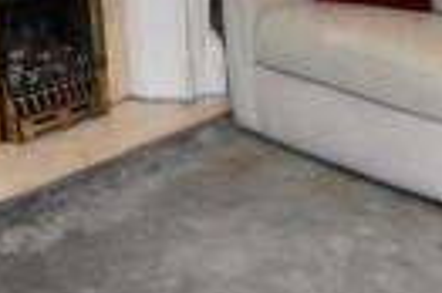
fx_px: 920
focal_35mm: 75
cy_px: 59
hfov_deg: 26.0
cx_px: 417
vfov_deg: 18.0
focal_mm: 10
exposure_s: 1/60
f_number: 3.5
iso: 2000
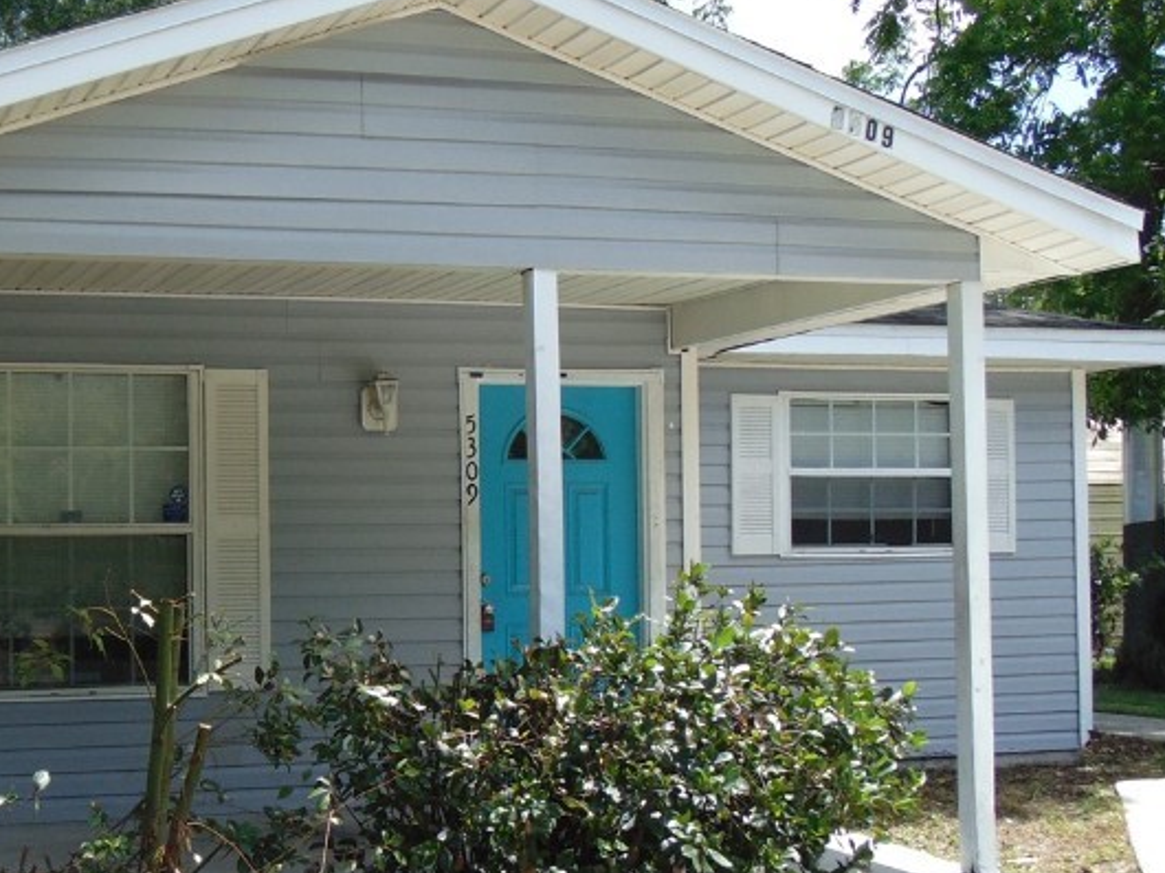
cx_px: 262
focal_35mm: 58
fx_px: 1951
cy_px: 528
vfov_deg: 25.2
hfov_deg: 32.5
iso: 80
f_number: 3.1
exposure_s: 1/500
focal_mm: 5.4
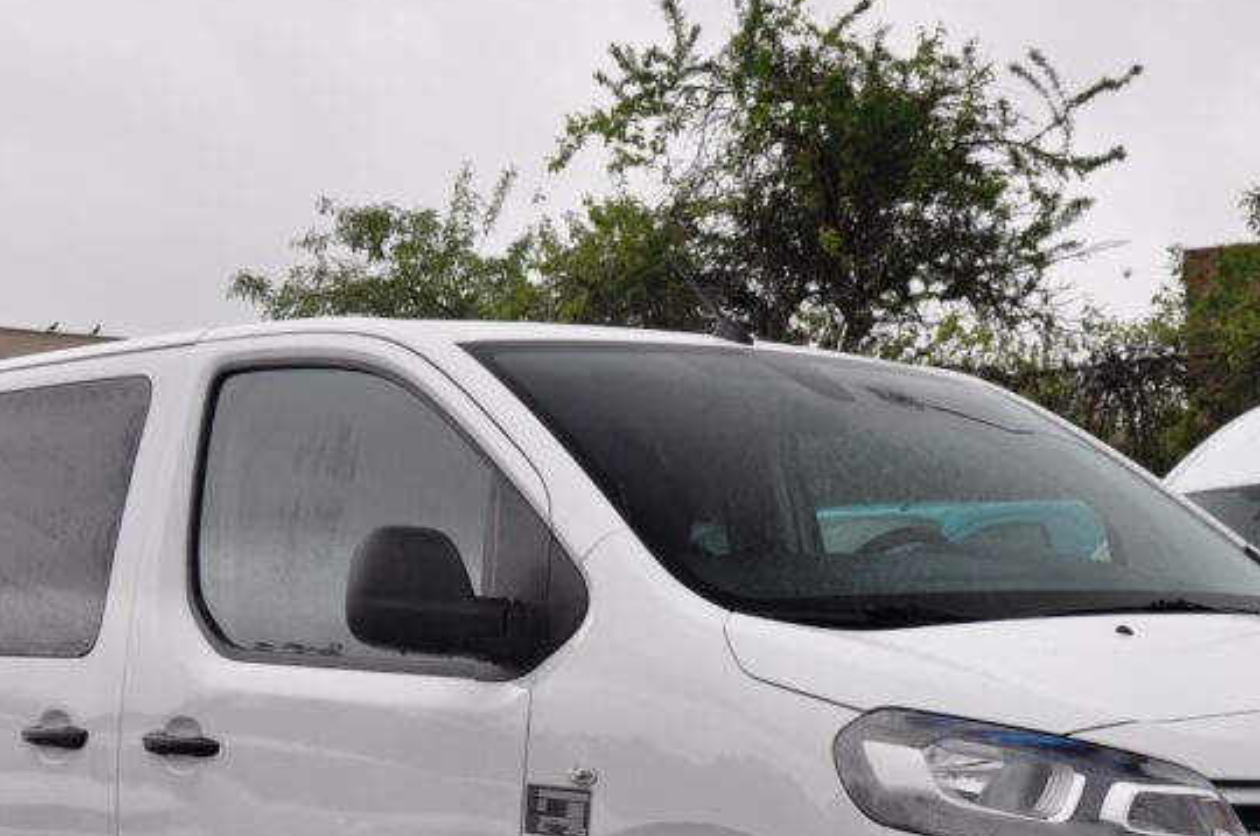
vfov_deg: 18.1
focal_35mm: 74
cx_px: 665
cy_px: 740
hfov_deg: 27.4
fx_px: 2585
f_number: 7.1
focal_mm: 26
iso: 500
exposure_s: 1/200
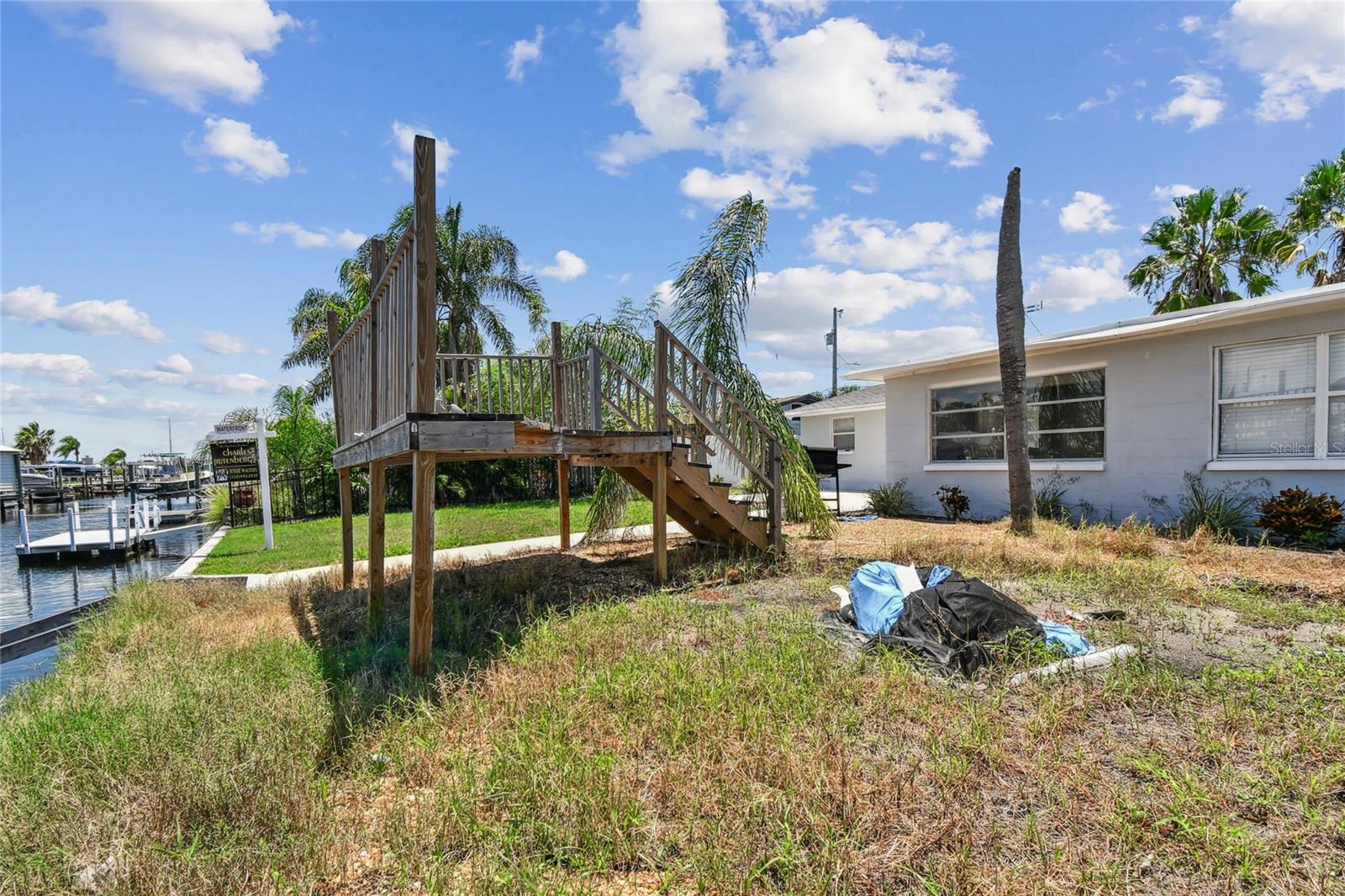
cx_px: 672
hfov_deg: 100.4
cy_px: 448
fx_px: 560
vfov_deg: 77.3
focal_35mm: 15
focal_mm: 10
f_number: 7.1
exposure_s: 1/125
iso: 100
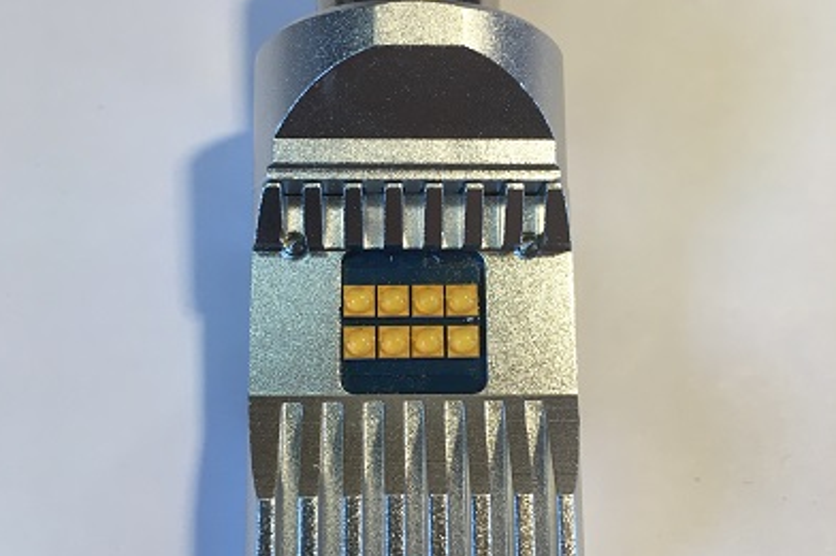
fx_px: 952
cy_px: 261
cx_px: 416
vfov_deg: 32.6
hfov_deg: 47.4
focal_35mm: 41
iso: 25
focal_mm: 4.15
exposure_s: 1/30
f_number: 2.2
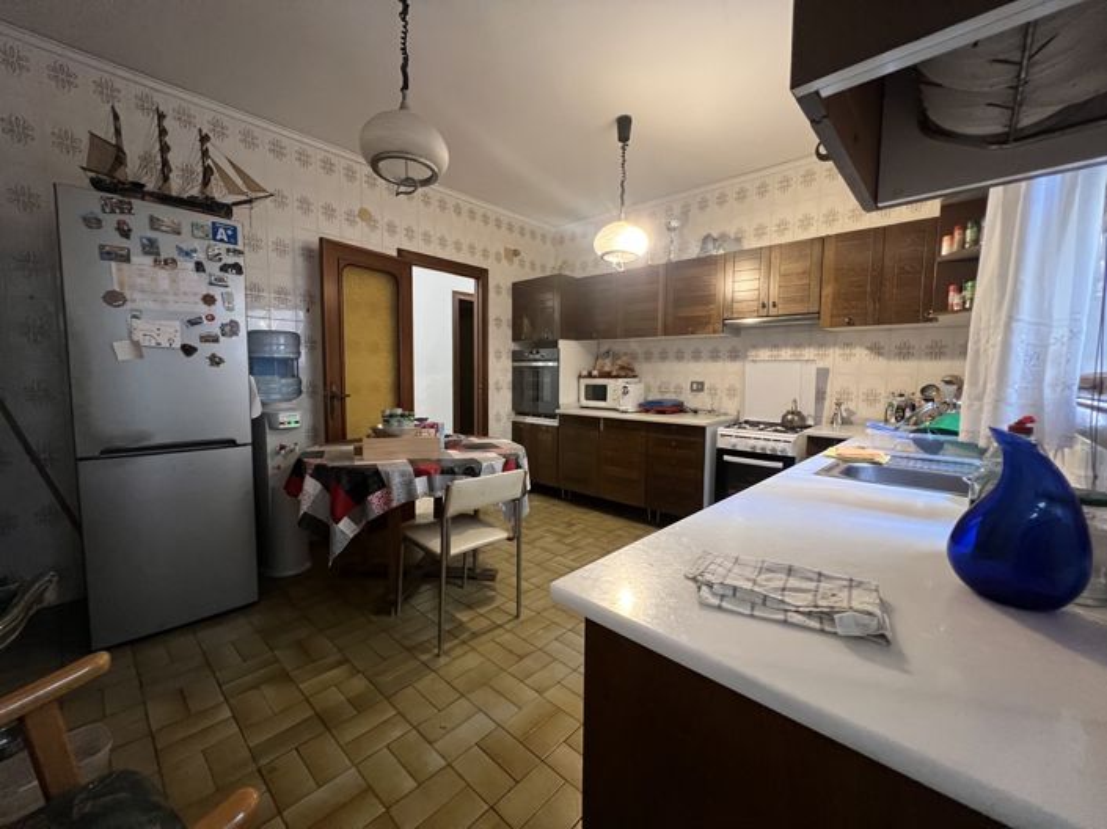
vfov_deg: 89.9
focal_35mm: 13
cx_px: 554
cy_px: 414
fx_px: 416
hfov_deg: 106.2
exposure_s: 1/50
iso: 640
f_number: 1.8
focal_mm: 1.57
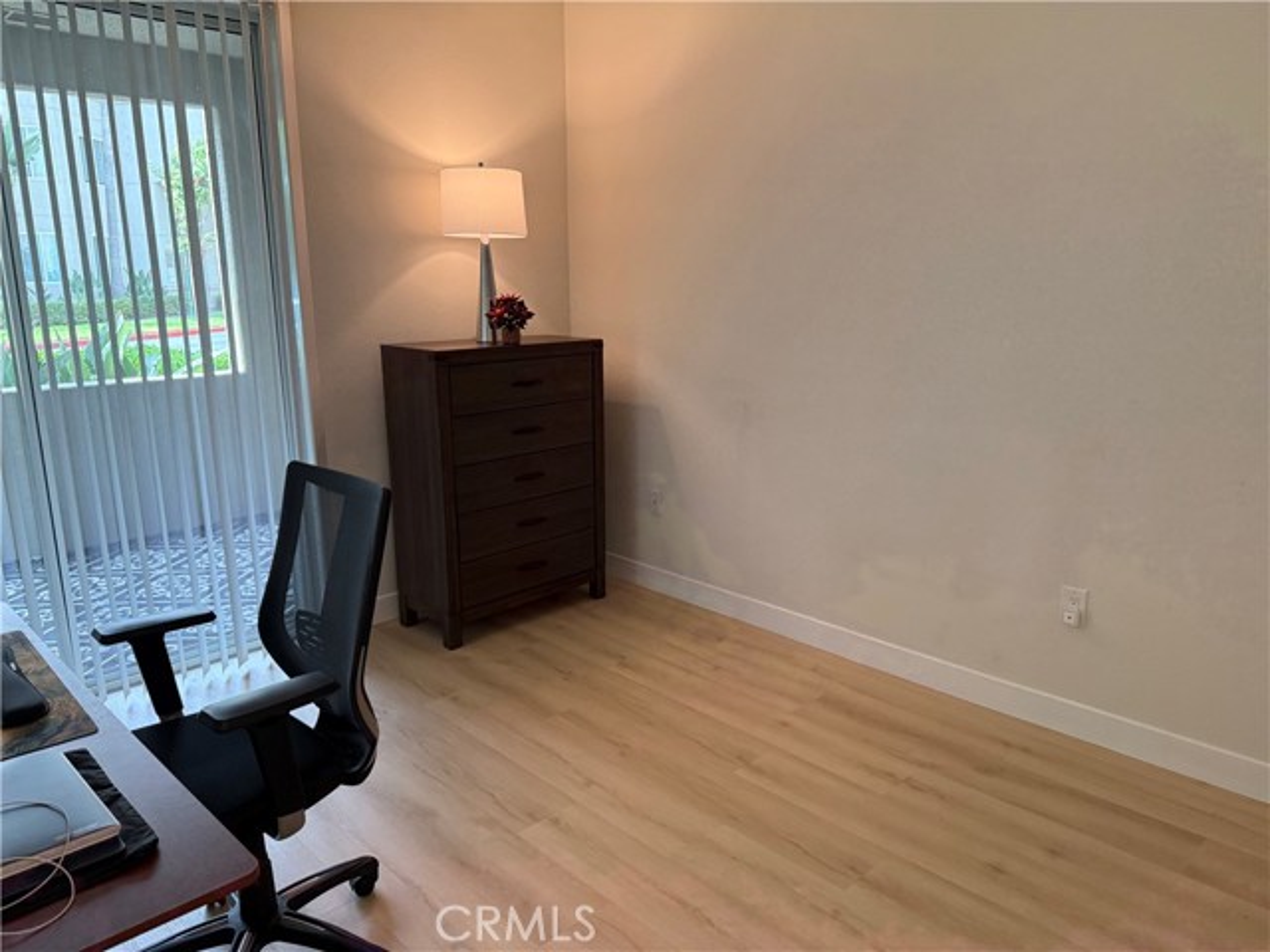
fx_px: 881
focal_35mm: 24
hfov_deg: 71.6
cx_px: 635
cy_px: 476
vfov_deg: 56.8
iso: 320
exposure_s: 1/120
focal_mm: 6.76
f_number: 1.78
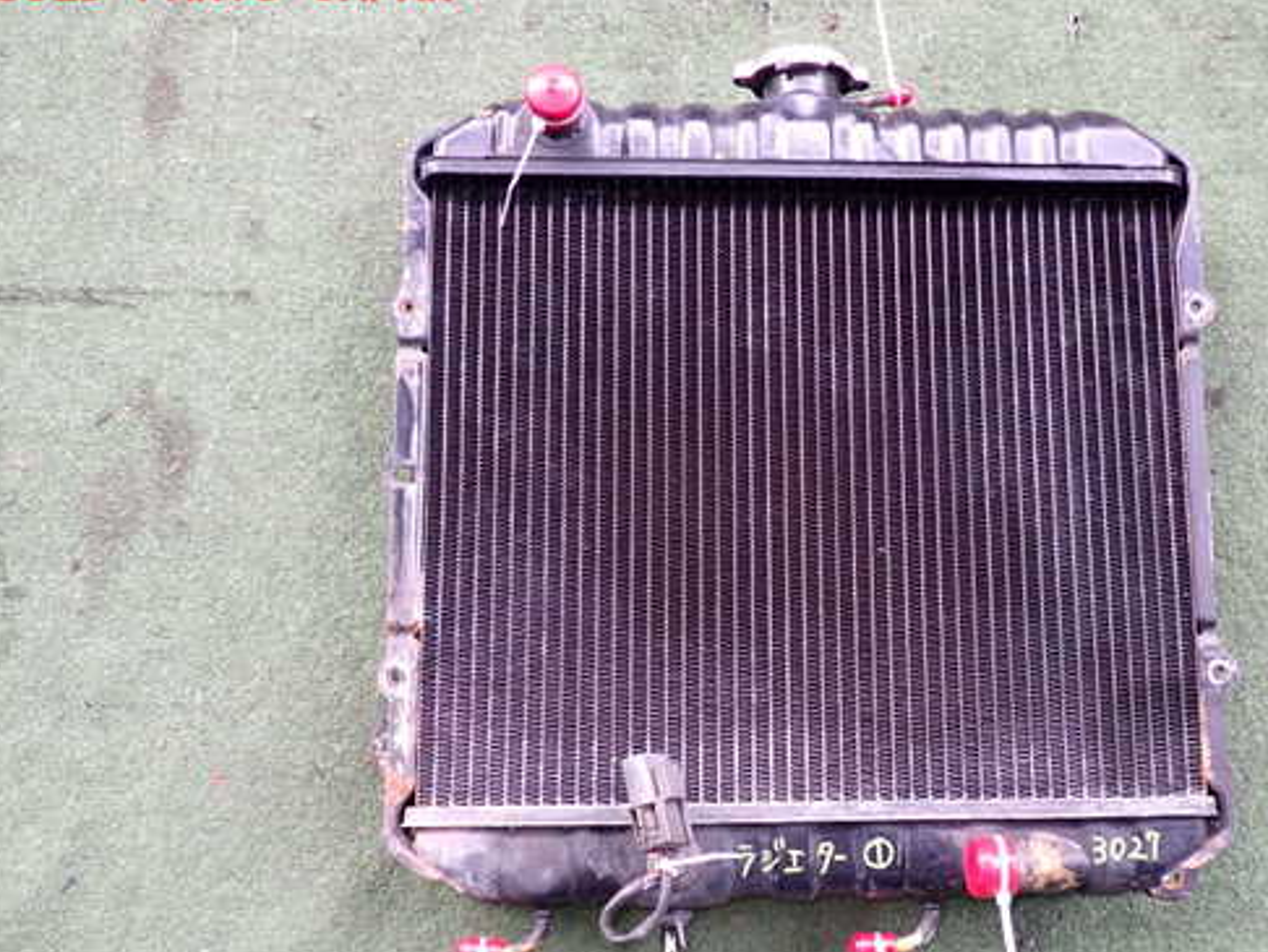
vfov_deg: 38.6
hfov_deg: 49.8
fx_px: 1356
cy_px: 537
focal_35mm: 37
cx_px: 762
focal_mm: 5.4
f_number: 2.3
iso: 200
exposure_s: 1/80
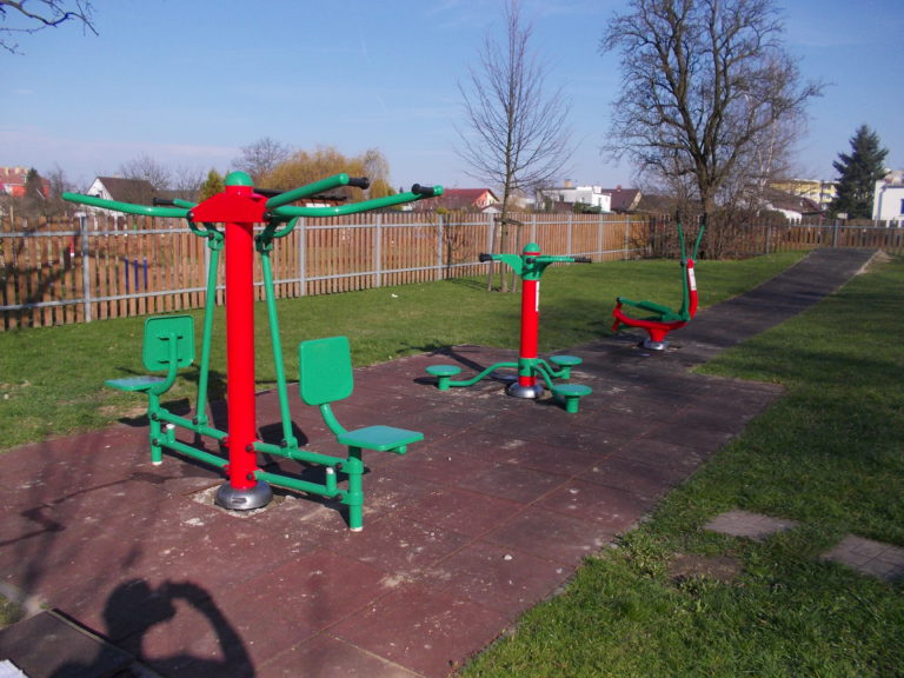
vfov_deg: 48.2
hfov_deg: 61.7
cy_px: 339
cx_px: 452
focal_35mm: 29
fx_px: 757
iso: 80
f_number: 3.3
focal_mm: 4.1
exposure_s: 1/640
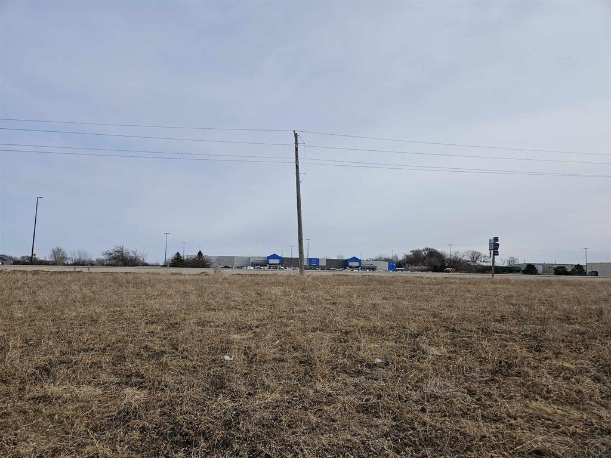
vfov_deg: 58.9
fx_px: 406
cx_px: 306
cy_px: 229
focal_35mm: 23
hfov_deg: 73.9
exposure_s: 1/3050
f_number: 1.8
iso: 25
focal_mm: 5.4
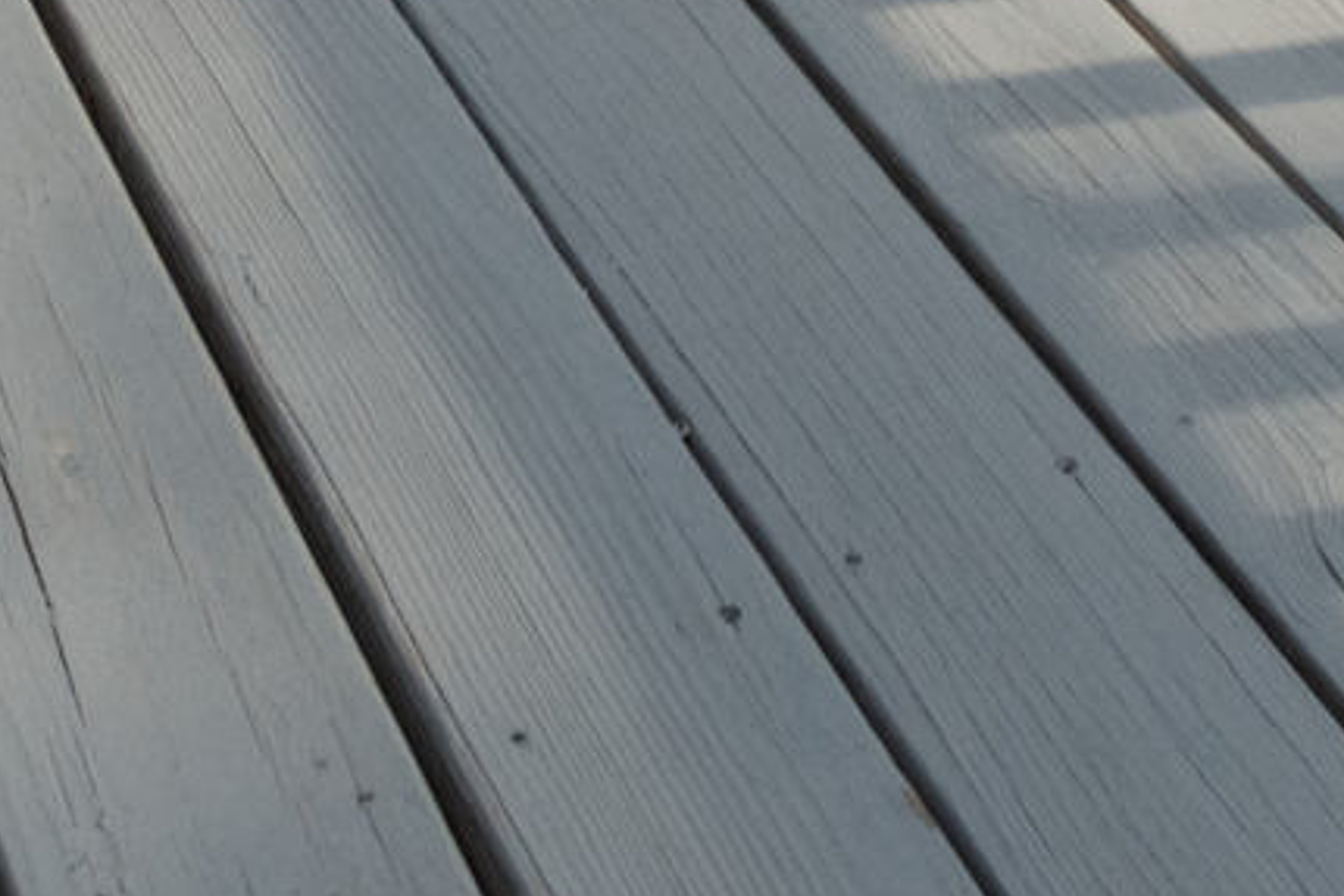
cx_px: 1200
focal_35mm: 100
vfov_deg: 9.3
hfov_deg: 20.0
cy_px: -2145
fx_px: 3734
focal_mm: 14
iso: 250
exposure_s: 1/100
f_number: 11
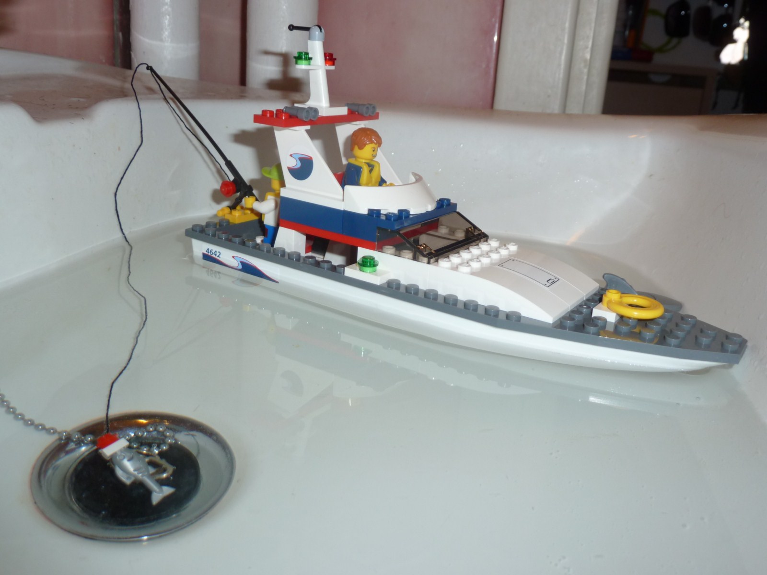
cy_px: 288
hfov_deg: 56.8
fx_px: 709
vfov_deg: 44.2
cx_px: 384
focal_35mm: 32
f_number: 3.5
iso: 100
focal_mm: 5.3
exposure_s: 1/30
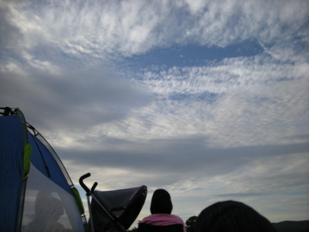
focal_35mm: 35
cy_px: 116
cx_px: 154
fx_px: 313
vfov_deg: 40.7
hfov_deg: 52.6
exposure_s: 1/190
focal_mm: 5.7
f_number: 5.7
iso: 64
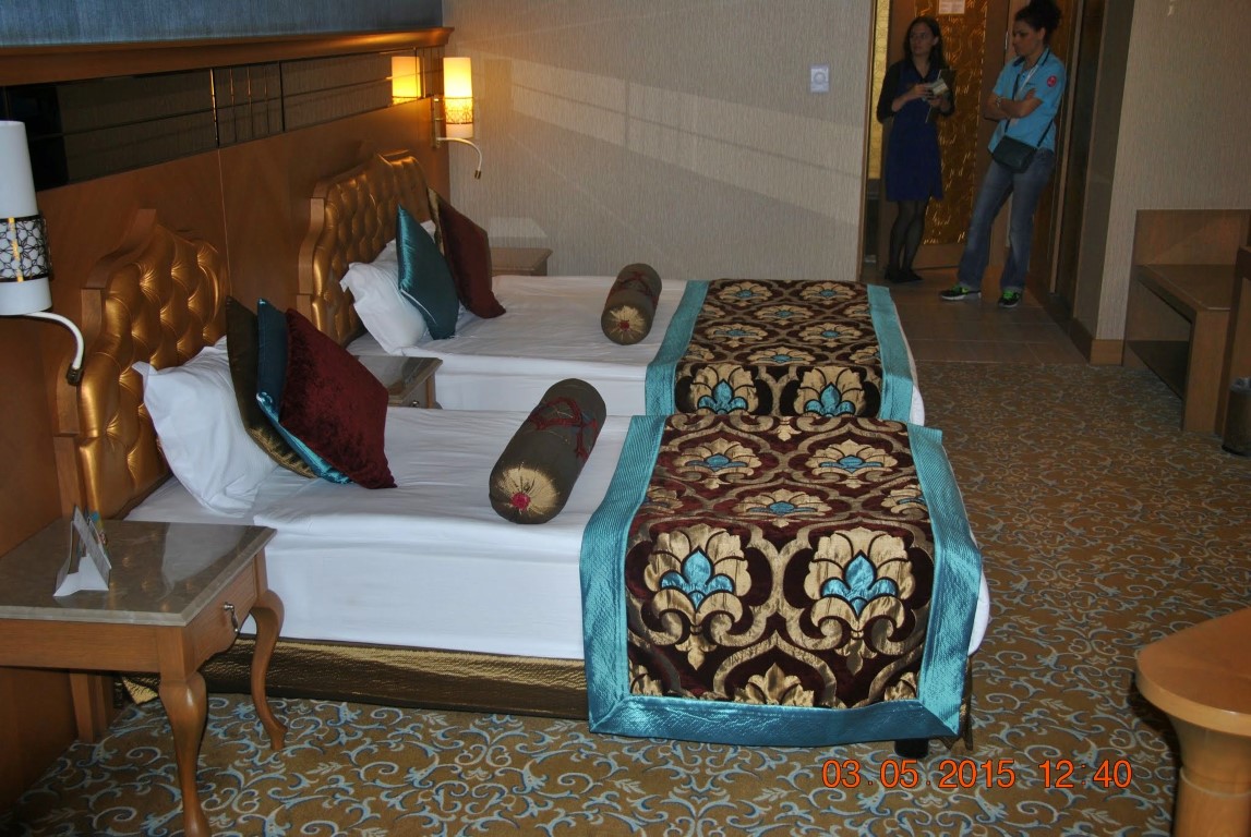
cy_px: 418
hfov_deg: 49.5
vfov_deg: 34.3
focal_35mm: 39
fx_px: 1357
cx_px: 626
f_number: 4
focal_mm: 26
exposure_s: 1/60
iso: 200
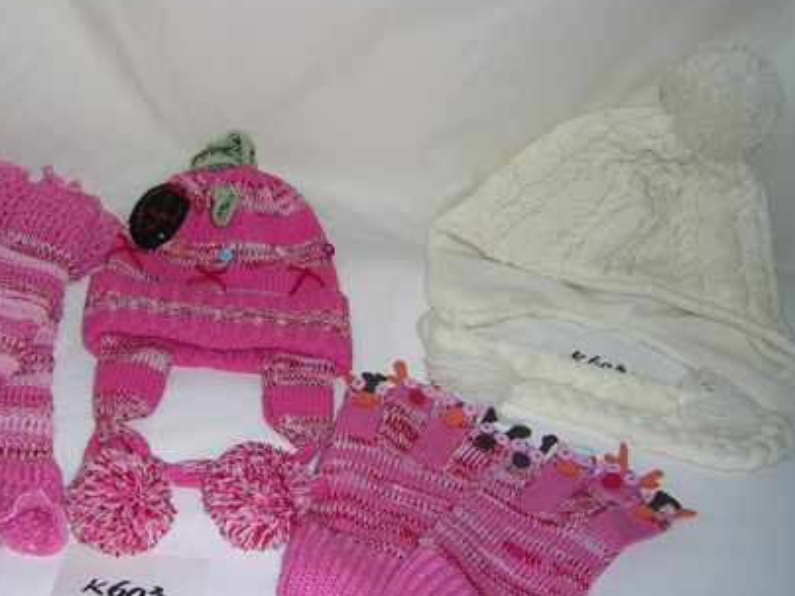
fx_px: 1194
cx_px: 266
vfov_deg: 28.0
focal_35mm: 52
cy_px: 293
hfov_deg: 36.4
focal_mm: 5.4
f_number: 2.8
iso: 50
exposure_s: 1/60.1
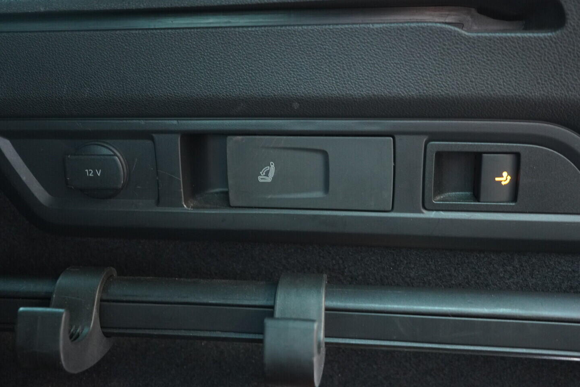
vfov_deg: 36.9
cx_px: 290
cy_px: 194
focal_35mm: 36
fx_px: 580
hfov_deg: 53.1
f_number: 2.8
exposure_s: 1/40
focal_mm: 24
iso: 1600
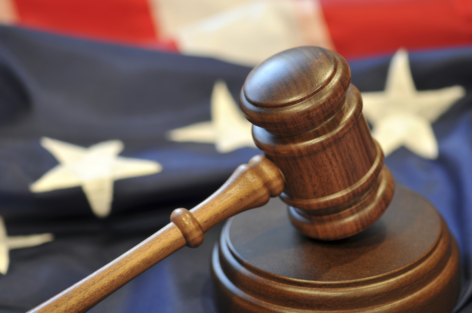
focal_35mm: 158
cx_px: 236
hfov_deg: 13.1
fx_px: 2062
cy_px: 156
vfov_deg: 8.7
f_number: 3.5
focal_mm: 105
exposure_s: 1/8
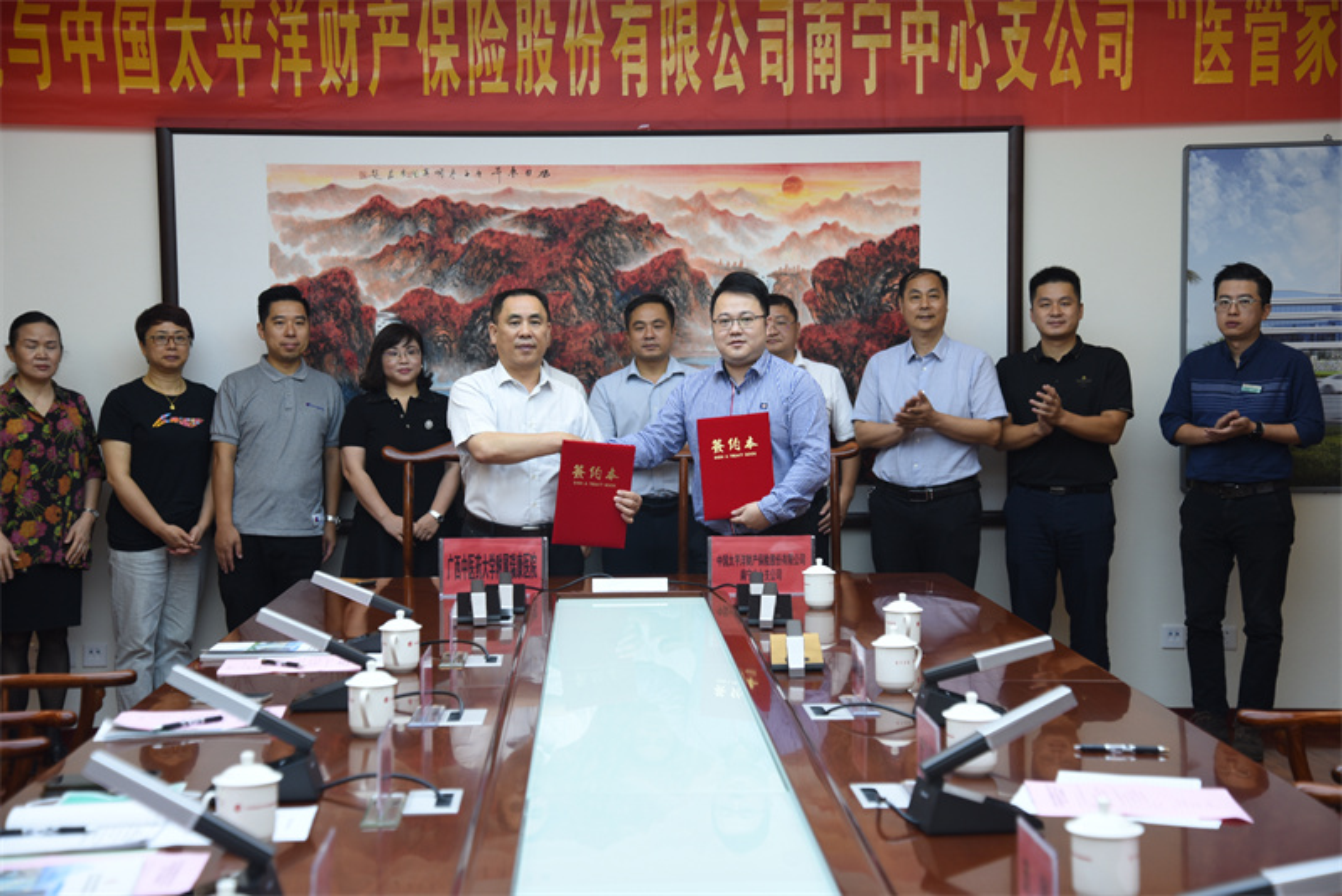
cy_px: 448
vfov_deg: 21.9
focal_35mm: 62
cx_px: 671
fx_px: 2312
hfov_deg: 32.4
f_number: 4.5
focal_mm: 62
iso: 450
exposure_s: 1/60
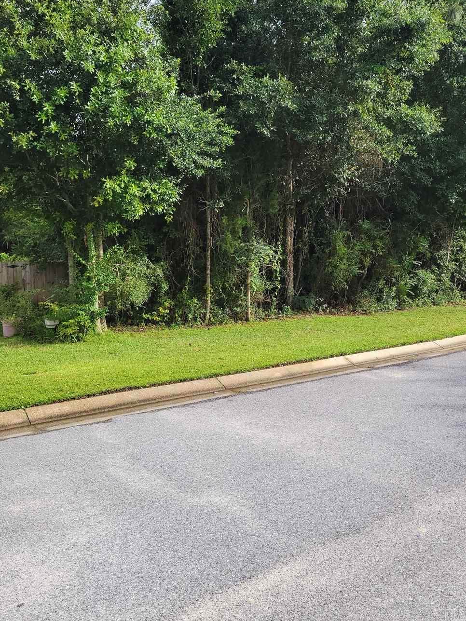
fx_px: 556
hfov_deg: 45.4
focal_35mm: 31
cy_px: 268
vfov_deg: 58.1
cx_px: 239
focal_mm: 5.4
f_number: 1.8
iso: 40
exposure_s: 1/917
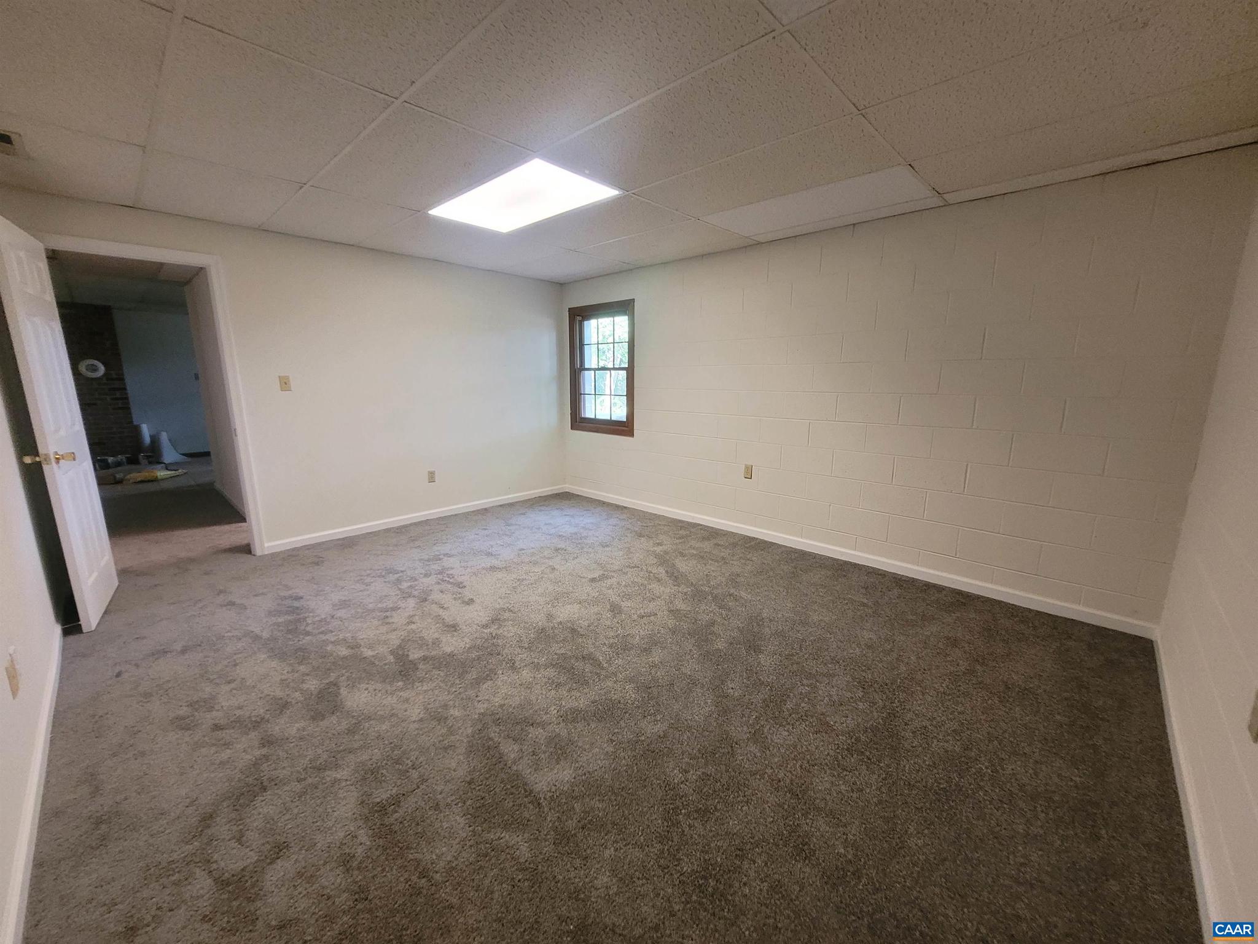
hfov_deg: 106.2
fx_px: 472
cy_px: 472
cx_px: 629
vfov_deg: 89.9
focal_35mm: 13
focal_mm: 1.74
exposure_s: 1/30
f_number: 2.2
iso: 320
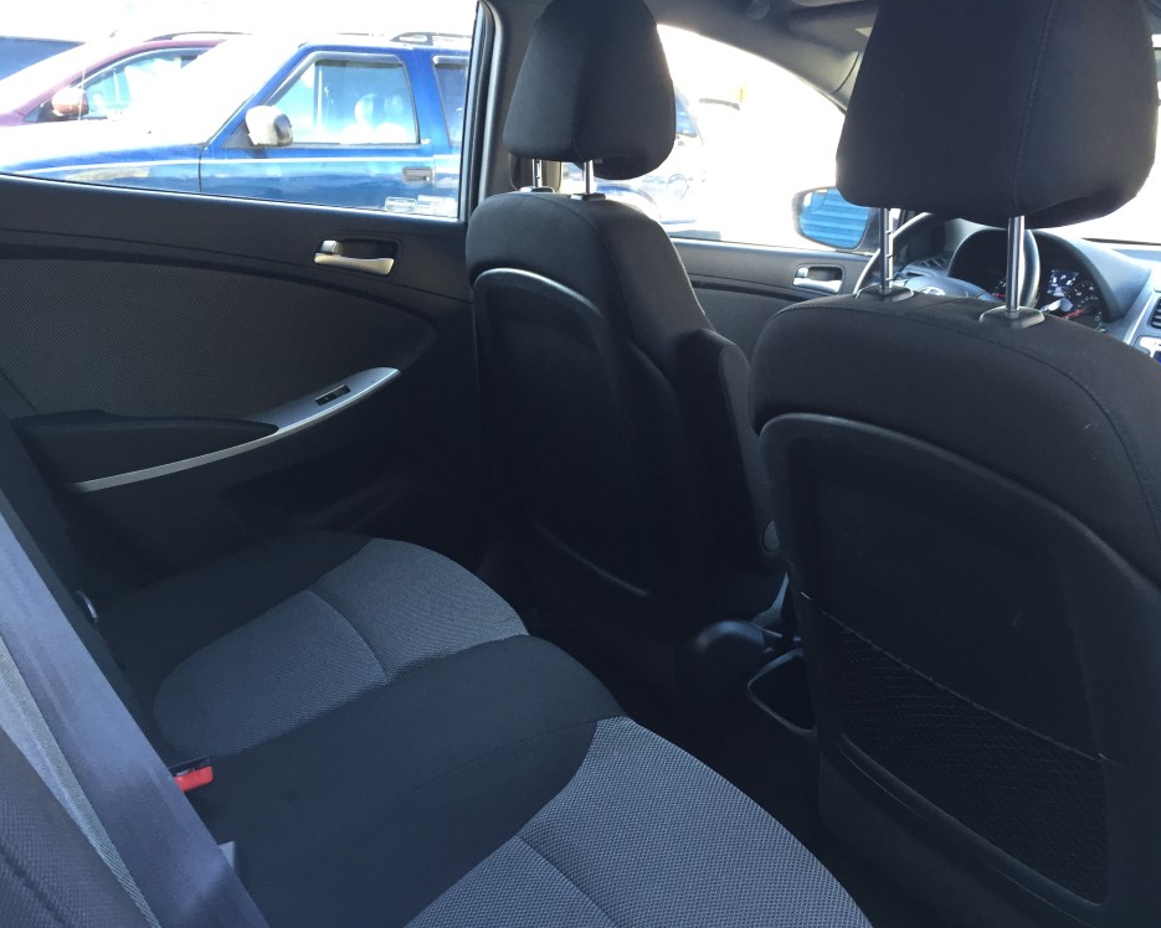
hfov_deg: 57.1
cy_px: 463
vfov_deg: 47.1
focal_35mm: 31
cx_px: 628
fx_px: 1065
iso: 40
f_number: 2.2
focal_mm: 4.15
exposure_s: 1/30
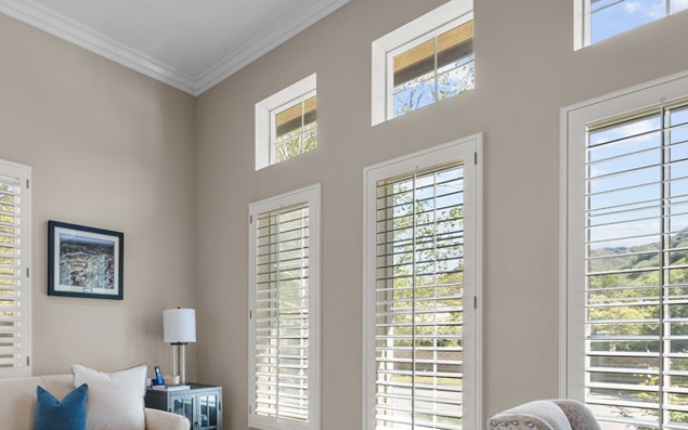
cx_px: 147
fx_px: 431
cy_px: 347
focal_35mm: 23
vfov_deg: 49.7
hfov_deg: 70.3
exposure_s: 1/3
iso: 200
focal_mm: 14
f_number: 9
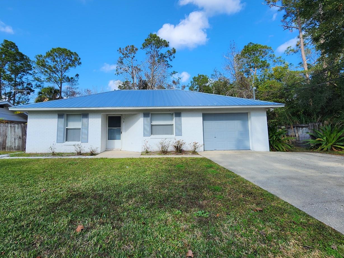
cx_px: 152
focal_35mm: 17
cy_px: 112
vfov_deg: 74.4
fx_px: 169
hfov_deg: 90.6
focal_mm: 2.2
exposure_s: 1/1328
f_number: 2.2
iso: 50
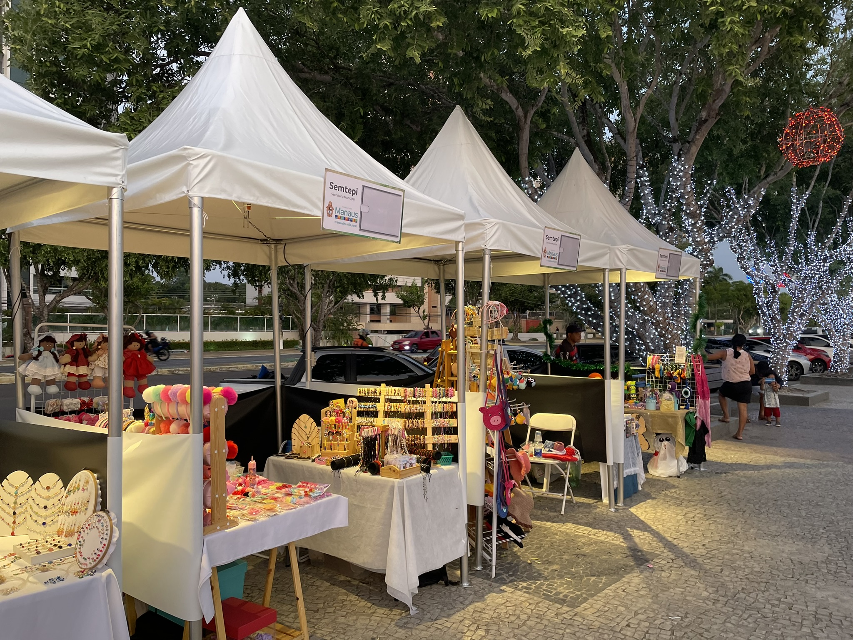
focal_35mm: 26
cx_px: 426
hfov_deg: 67.3
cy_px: 320
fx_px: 641
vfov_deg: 53.1
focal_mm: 4.2
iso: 125
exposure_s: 1/60
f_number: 1.6
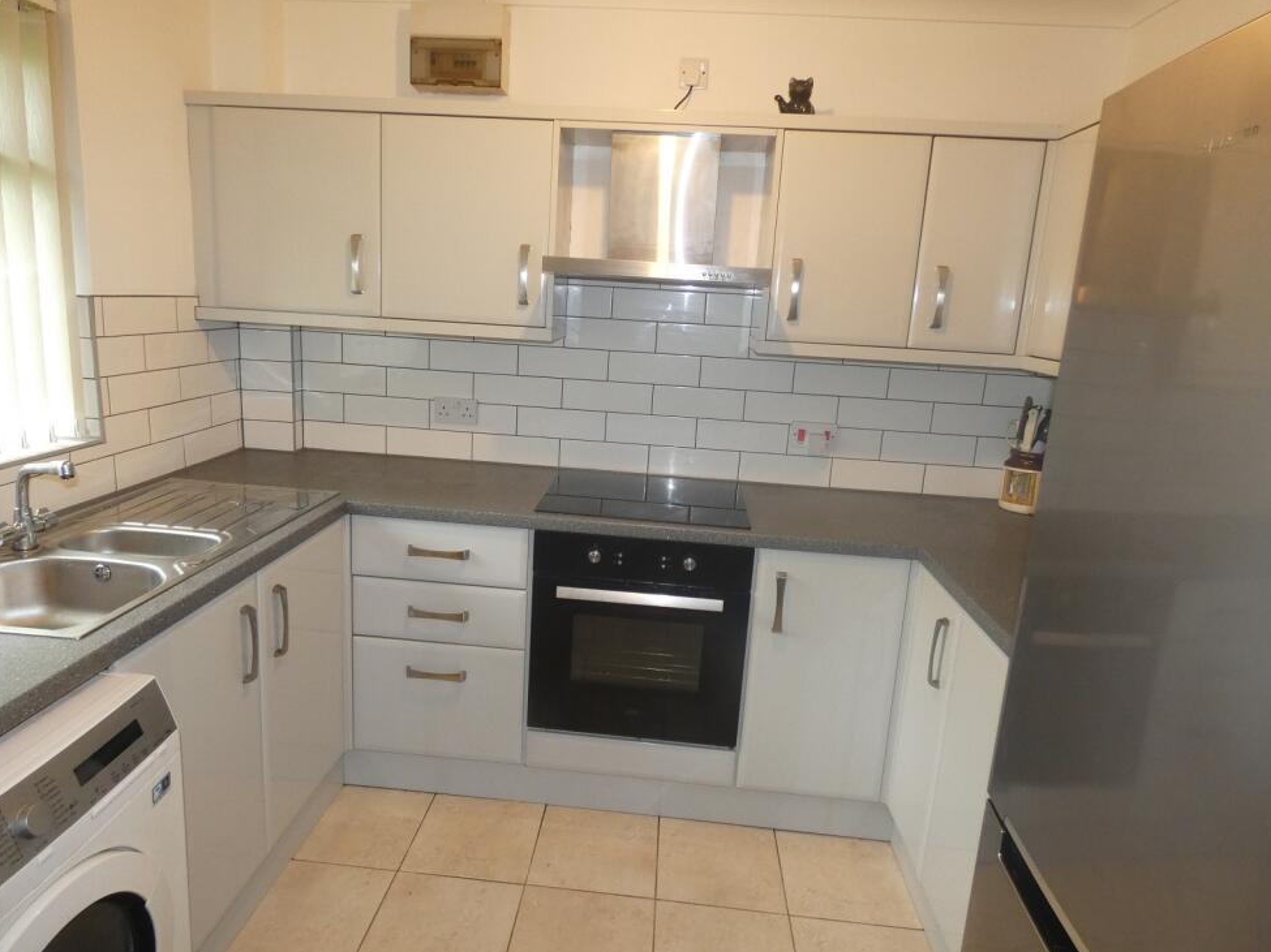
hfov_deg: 79.0
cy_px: 461
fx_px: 771
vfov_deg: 63.4
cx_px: 611
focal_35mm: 21
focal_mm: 3.6
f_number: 2.8
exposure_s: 1/60
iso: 250
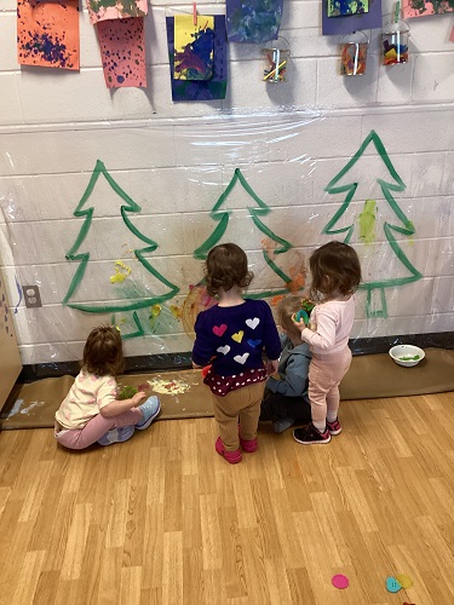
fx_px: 542
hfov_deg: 45.4
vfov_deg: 58.4
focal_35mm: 31
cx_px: 227
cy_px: 302
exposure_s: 1/60
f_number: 2.4
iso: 160
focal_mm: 3.3
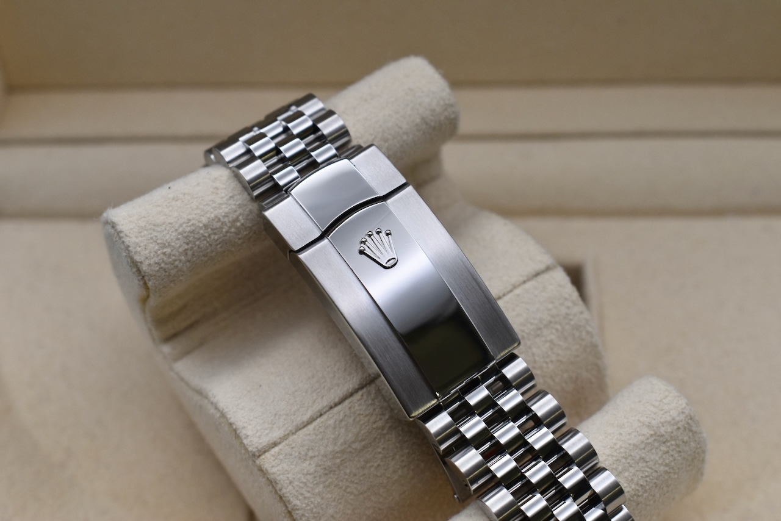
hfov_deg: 33.4
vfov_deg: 22.6
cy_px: 260
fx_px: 1302
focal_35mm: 60
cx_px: 390
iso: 400
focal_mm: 40
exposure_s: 1/125
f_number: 8
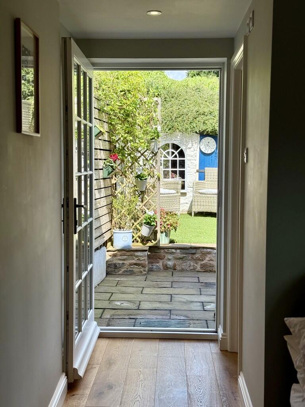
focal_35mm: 48
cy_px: 204
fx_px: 564
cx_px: 152
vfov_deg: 39.7
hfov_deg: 30.3
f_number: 1.78
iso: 64
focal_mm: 6.76
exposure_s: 1/1203
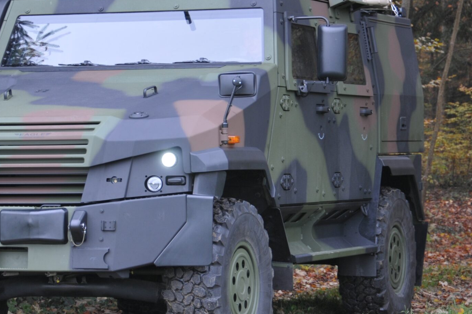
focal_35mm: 167
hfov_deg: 12.3
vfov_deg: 8.2
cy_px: 145
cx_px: 149
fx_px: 2186
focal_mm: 60
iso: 200
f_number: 4.8
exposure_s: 1/40
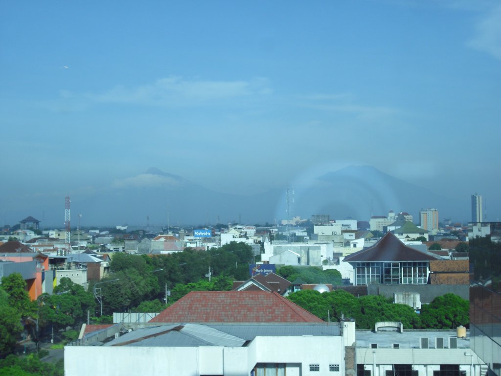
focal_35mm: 65
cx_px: 250
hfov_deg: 29.8
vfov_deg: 22.6
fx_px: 941
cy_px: 188
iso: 100
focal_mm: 10.7
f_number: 10.4
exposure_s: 1/80
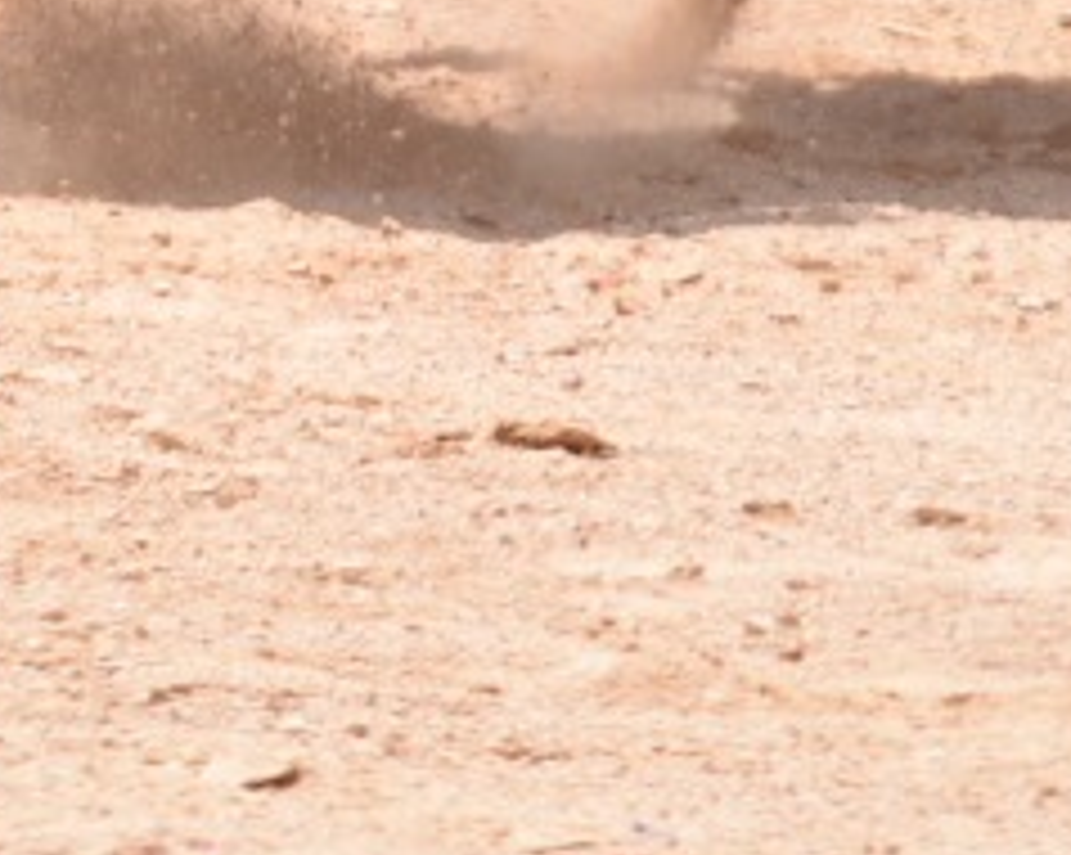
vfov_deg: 1.0
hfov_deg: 1.2
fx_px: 50579
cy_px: -990
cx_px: -310
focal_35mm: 1597
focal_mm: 250
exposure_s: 1/1250
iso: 400
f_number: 5.6
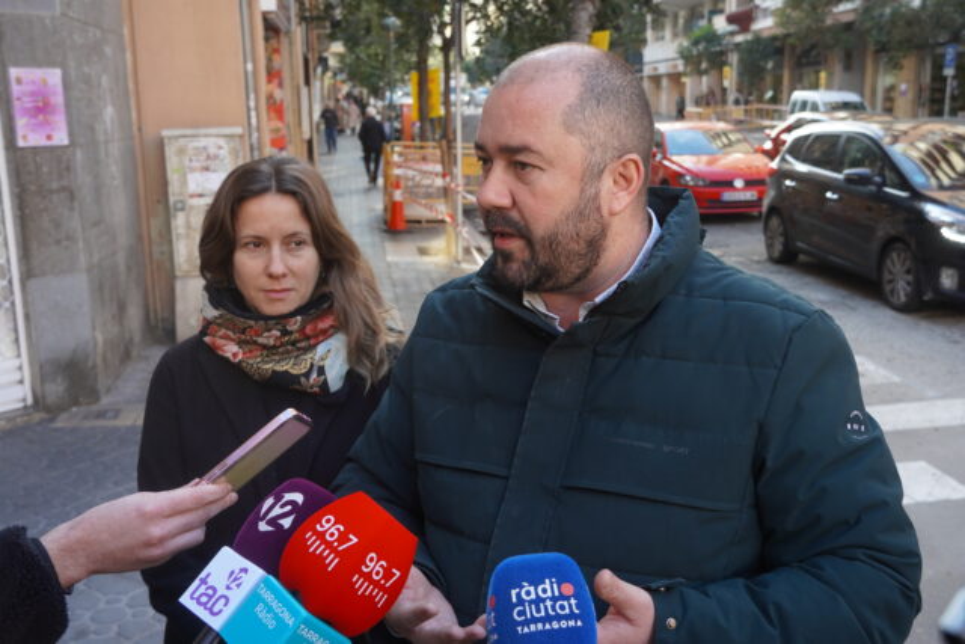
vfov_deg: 34.2
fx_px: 1046
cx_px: 482
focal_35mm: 39
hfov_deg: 49.5
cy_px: 322
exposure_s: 1/160
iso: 400
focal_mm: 26
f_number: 5.6
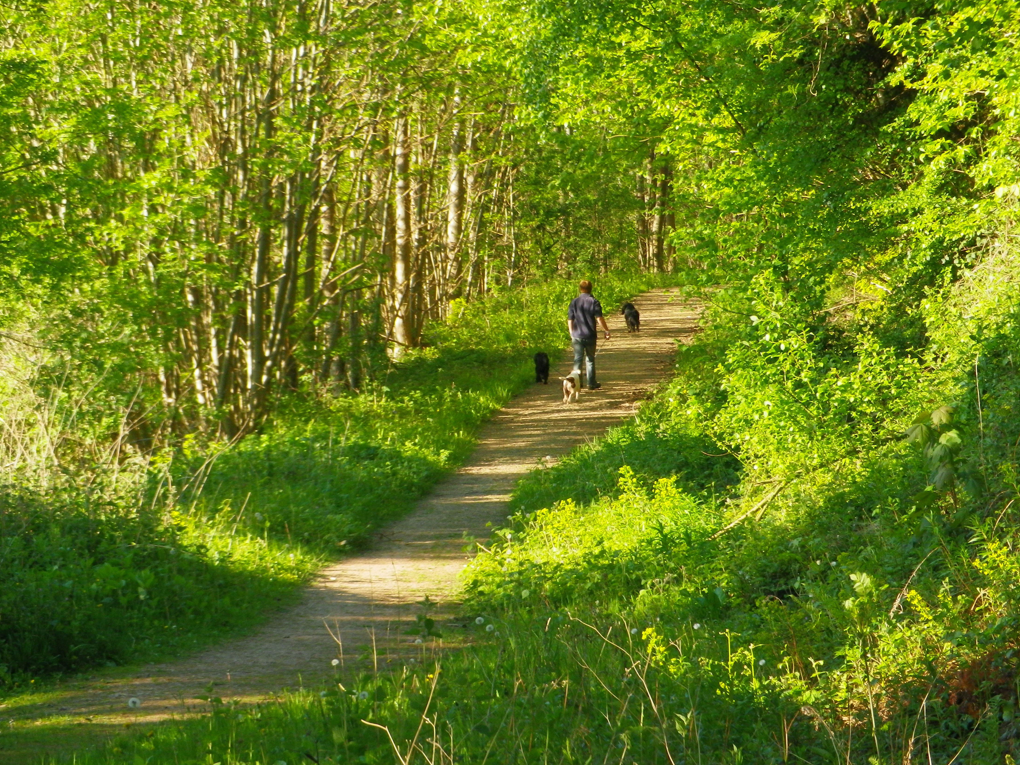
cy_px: 367
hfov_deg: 15.2
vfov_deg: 11.4
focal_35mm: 130
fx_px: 3830
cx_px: 517
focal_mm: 22.2
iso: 160
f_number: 5.2
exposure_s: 1/100
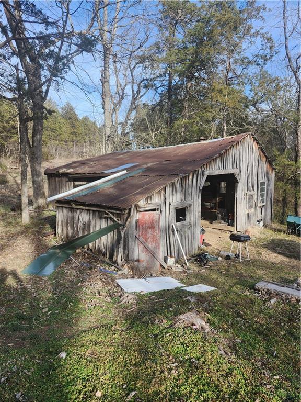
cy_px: 201
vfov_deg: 73.9
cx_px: 150
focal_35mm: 23
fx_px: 267
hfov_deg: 58.9
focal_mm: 5.54
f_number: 1.8
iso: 25
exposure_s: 1/397
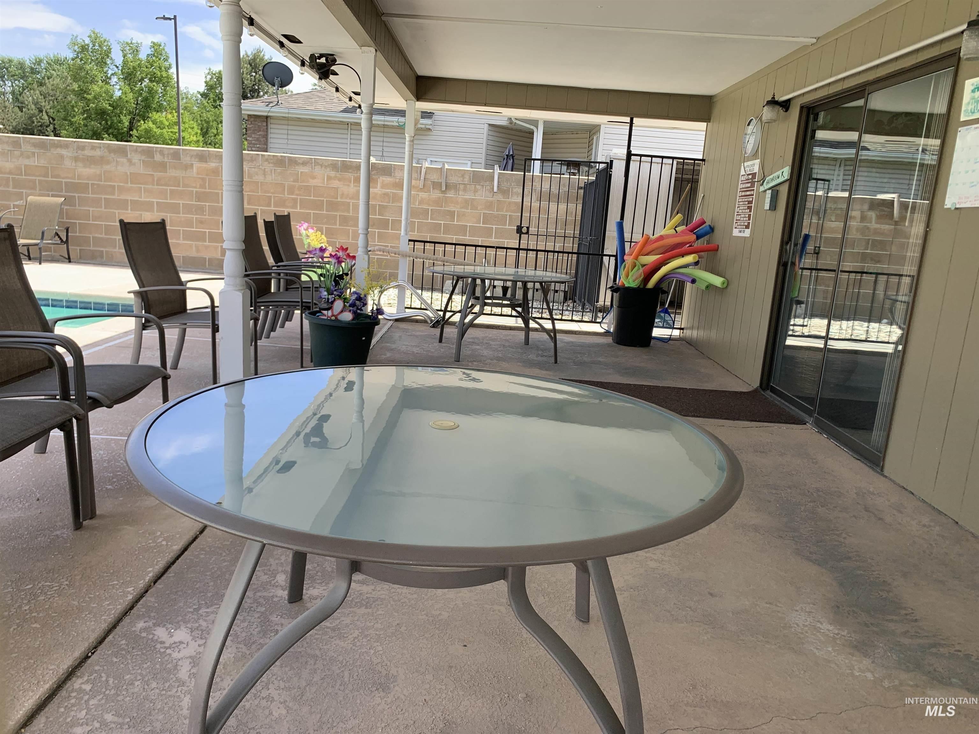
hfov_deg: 67.3
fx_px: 735
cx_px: 490
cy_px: 367
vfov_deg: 53.1
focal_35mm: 26
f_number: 1.8
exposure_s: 1/564
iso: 25
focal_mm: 4.25
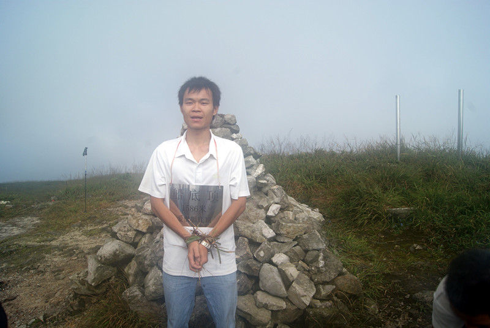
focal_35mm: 27
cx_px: 245
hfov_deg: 67.3
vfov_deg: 48.0
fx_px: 368
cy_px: 164
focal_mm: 18
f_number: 10
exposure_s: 1/160
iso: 100
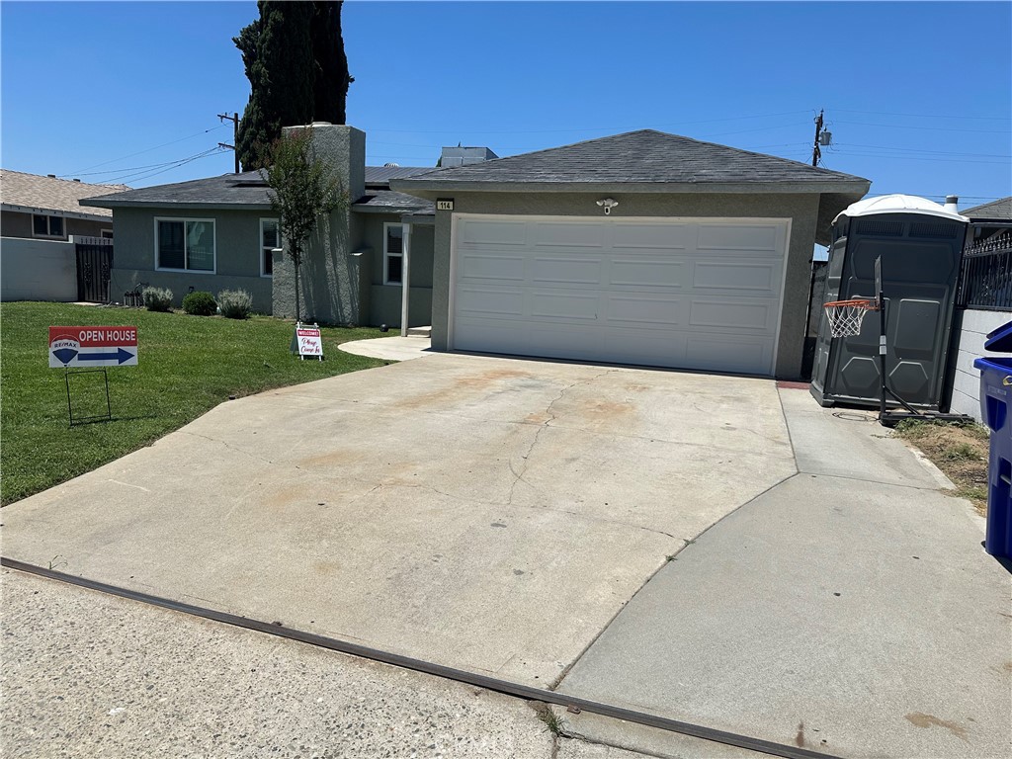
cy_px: 380
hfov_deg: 71.6
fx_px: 702
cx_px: 506
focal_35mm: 24
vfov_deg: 56.8
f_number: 1.78
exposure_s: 1/8929
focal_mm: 6.86
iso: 80
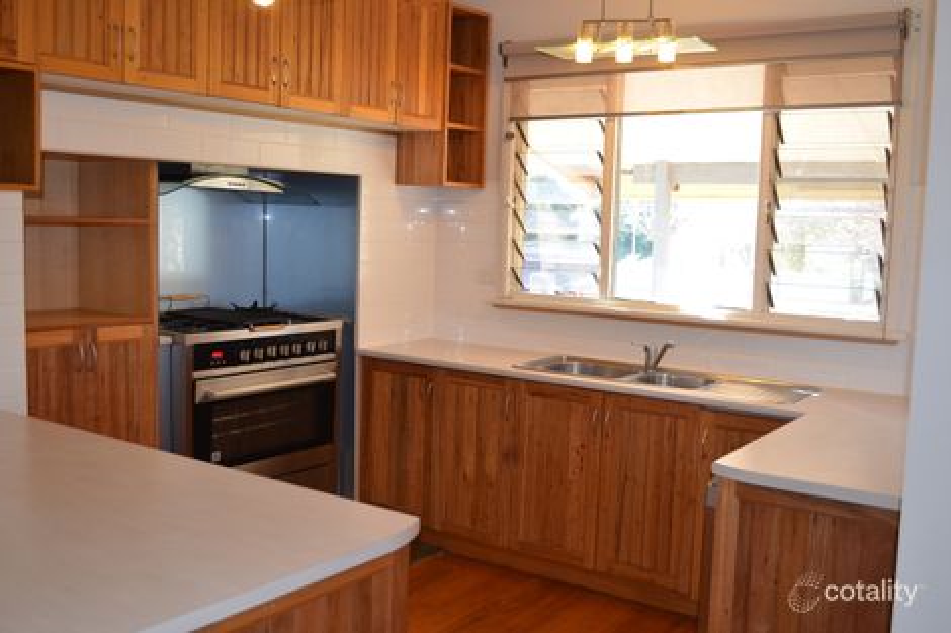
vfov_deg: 36.8
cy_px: 316
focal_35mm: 36
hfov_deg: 53.1
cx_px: 476
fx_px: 951
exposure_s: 1/60
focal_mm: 24
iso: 450
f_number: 4
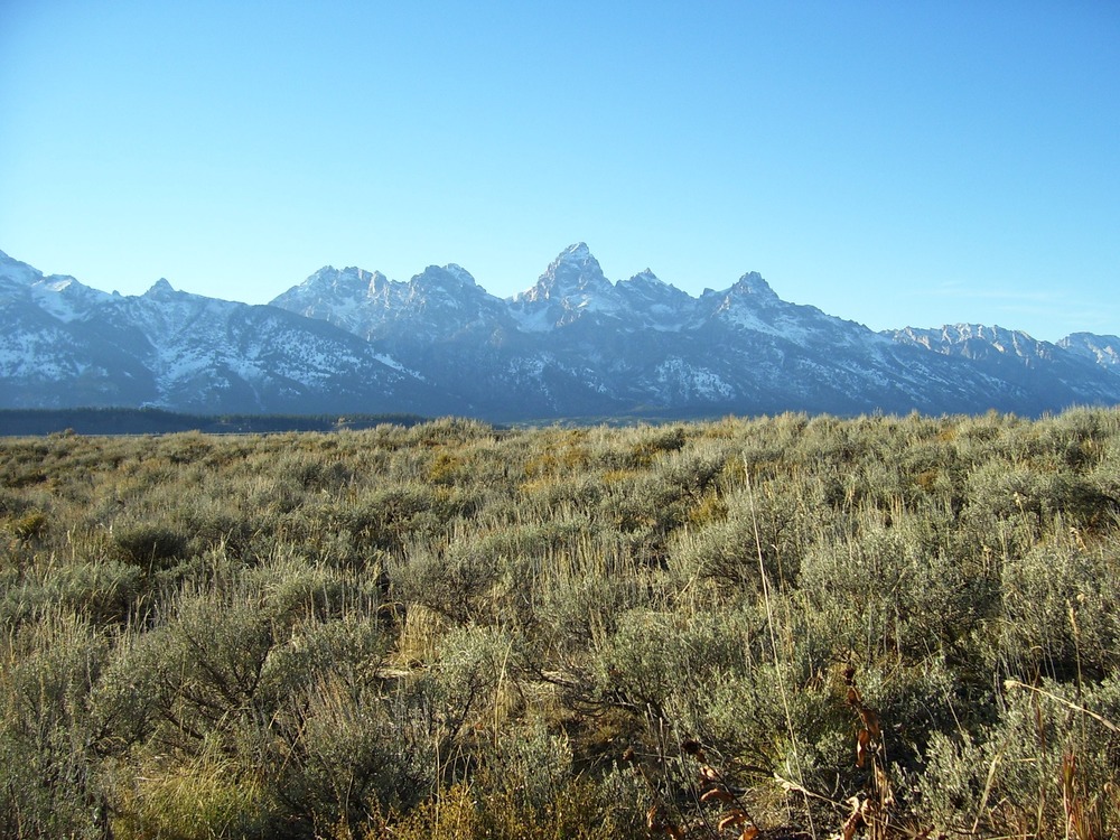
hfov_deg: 54.0
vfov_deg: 41.8
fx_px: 1100
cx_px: 560
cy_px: 420
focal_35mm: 34
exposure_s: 1/750
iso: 80
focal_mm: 5.6
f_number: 2.7
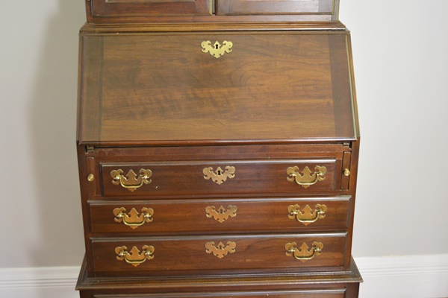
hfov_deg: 41.1
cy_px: 149
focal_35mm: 48
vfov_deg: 28.1
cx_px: 224
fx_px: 597
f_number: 4.8
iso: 1400
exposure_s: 1/30
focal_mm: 32
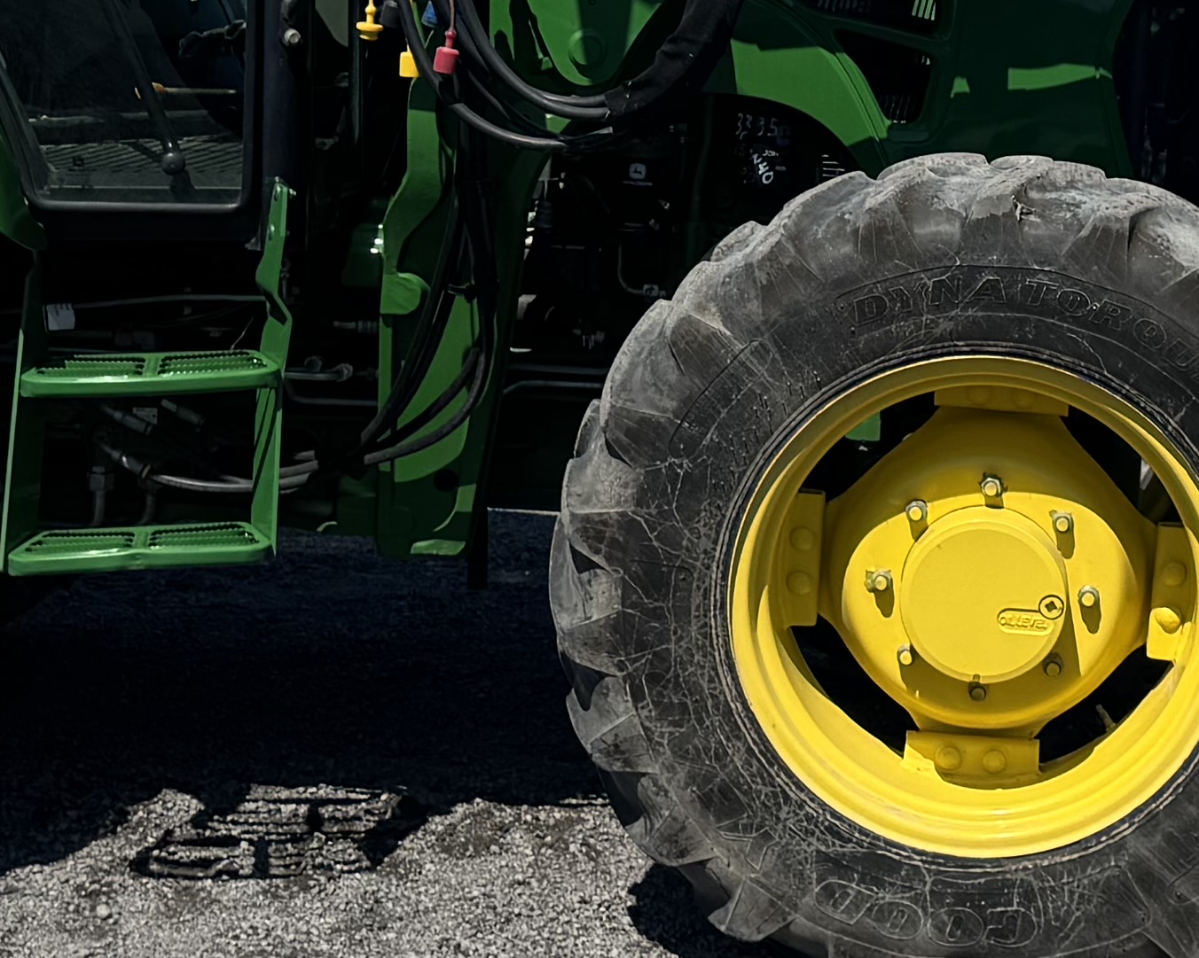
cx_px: 951
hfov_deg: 19.2
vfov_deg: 15.4
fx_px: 3512
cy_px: 107
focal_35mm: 99
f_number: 1.78
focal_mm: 6.76
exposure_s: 1/5348
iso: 80
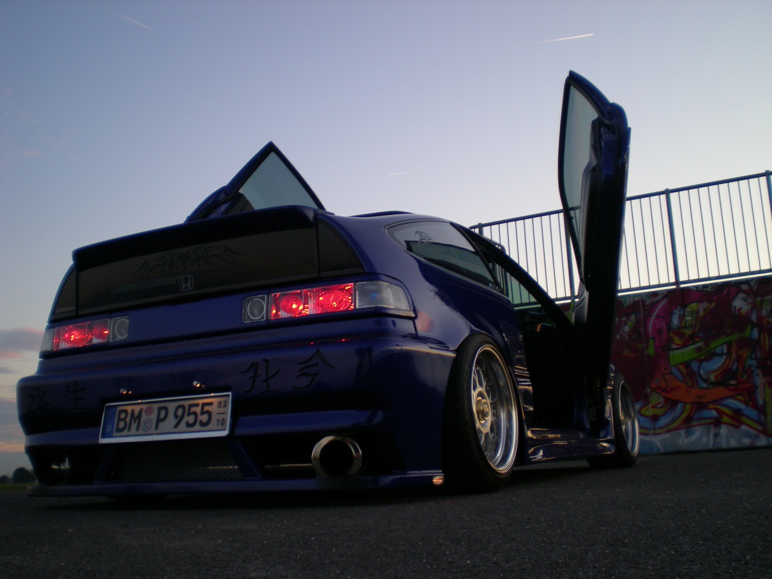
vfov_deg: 37.7
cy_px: 290
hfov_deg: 49.0
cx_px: 386
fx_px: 847
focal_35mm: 38
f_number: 3.1
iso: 84
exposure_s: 1/60
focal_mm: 6.3
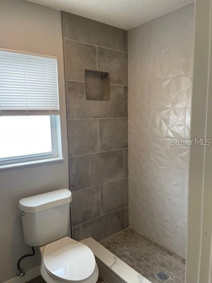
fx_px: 212
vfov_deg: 67.3
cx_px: 106
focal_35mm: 26
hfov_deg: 53.1
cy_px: 142
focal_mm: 5.1
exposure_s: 1/120
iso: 125
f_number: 1.6
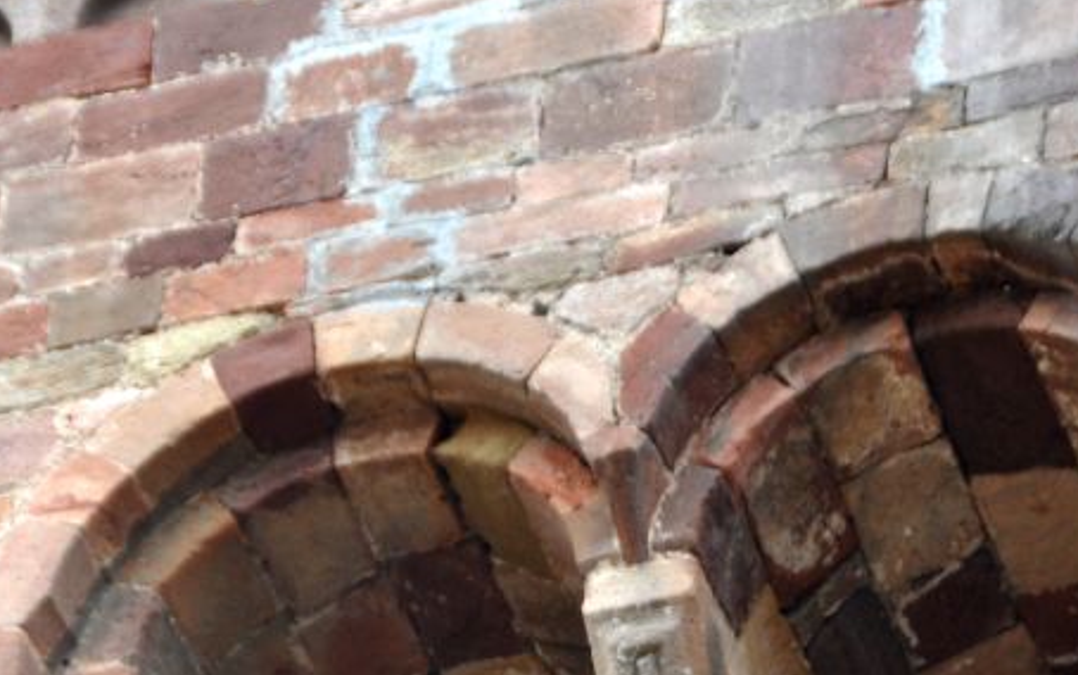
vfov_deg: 3.4
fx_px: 11343
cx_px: 655
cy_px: 704
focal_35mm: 386
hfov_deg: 5.4
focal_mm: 112
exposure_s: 1/160
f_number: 6.3
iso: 500
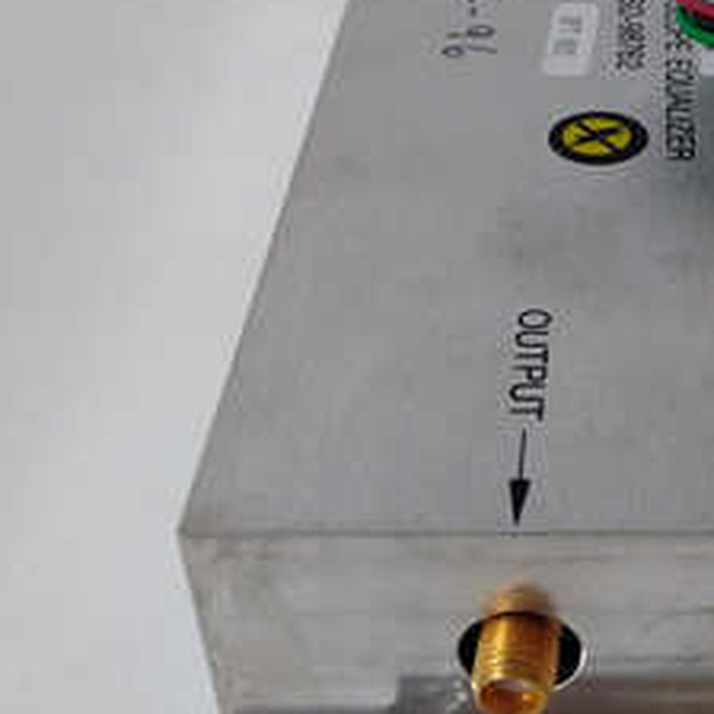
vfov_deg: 26.9
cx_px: 714
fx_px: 1494
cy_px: 312
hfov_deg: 25.6
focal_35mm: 64
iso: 294
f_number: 2
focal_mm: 3.79
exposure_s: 1/33
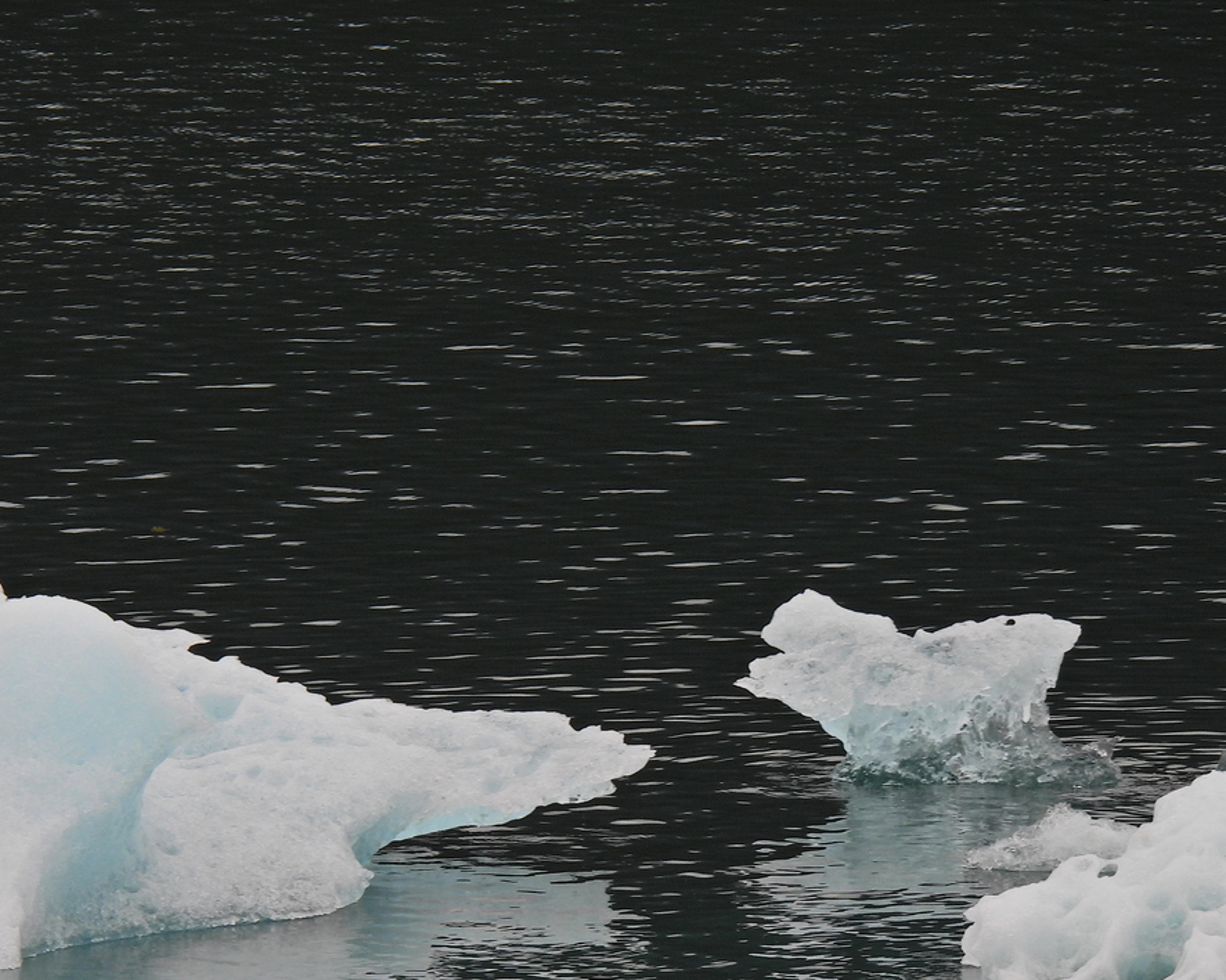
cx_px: 495
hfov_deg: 2.1
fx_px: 33259
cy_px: 646
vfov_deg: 1.7
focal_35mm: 917
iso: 100
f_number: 5.6
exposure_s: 1/500
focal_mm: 116
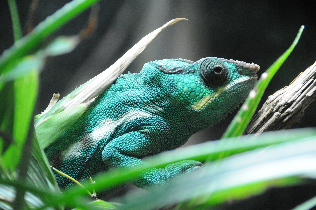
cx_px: 158
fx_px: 2630
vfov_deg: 4.6
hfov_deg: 6.9
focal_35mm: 300
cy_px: 105
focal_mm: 200
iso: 1250
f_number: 6.3
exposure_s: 1/50
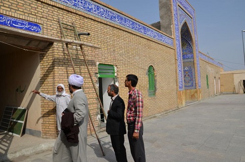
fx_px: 183
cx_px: 122
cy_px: 81
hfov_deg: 67.5
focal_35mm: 27
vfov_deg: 47.6
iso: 100
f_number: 9
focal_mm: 18
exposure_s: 1/320
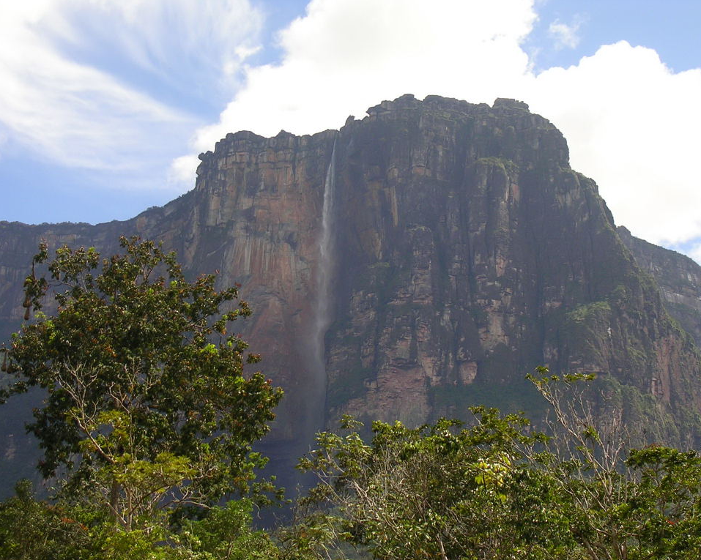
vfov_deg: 21.8
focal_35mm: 70
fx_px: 1452
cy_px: 280
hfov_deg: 27.1
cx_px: 372
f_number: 3.6
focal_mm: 10.2
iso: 50
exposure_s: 1/457
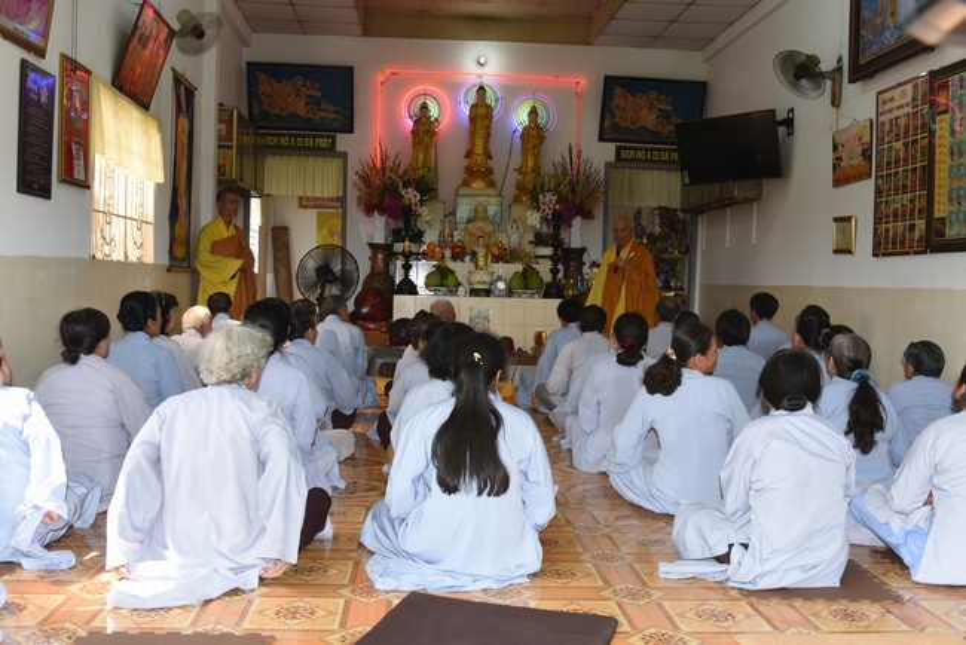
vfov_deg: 37.9
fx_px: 940
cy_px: 322
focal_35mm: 35
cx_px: 483
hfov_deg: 54.4
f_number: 6.3
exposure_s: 1/80
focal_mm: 35
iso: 640
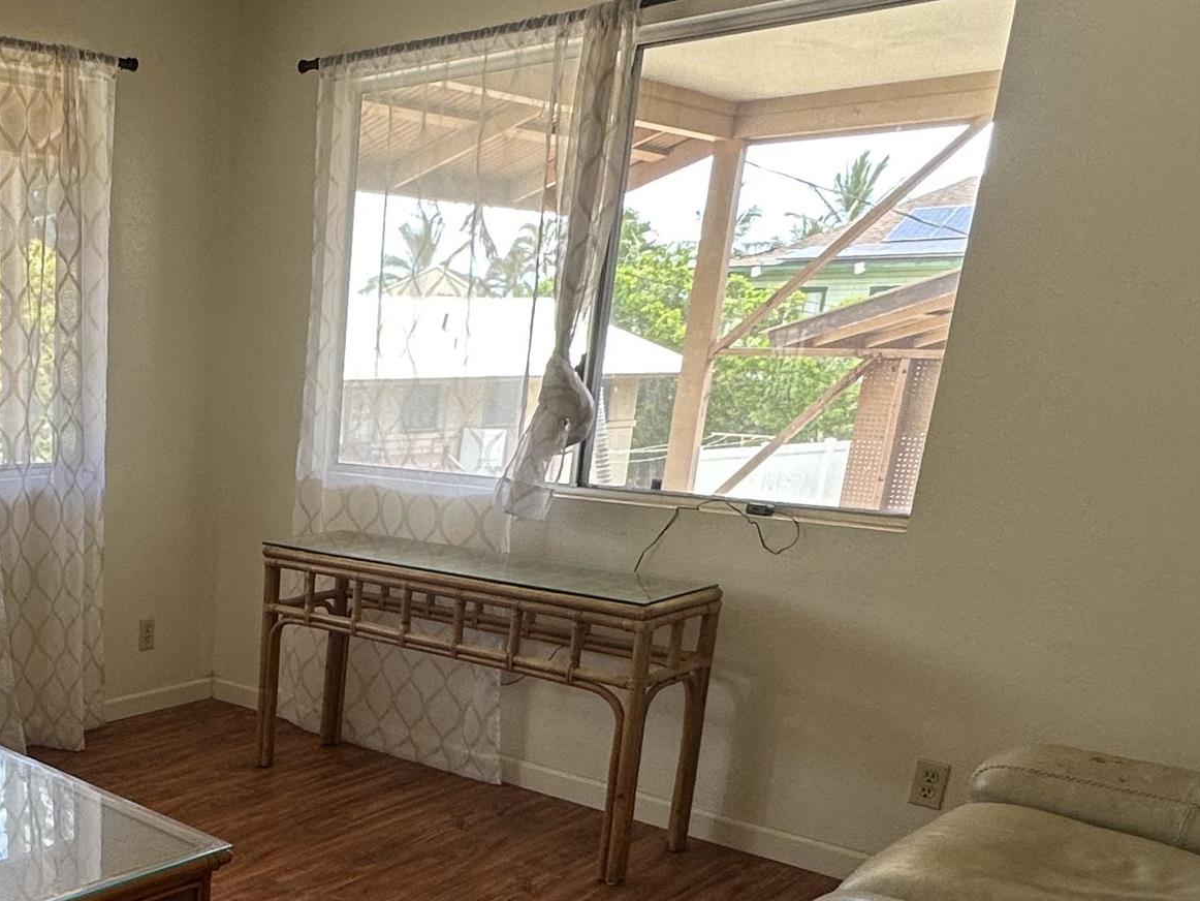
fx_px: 1283
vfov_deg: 37.0
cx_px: 64
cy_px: 752
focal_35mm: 37
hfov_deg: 44.4
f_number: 2.2
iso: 64
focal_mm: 2.22
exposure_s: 1/99
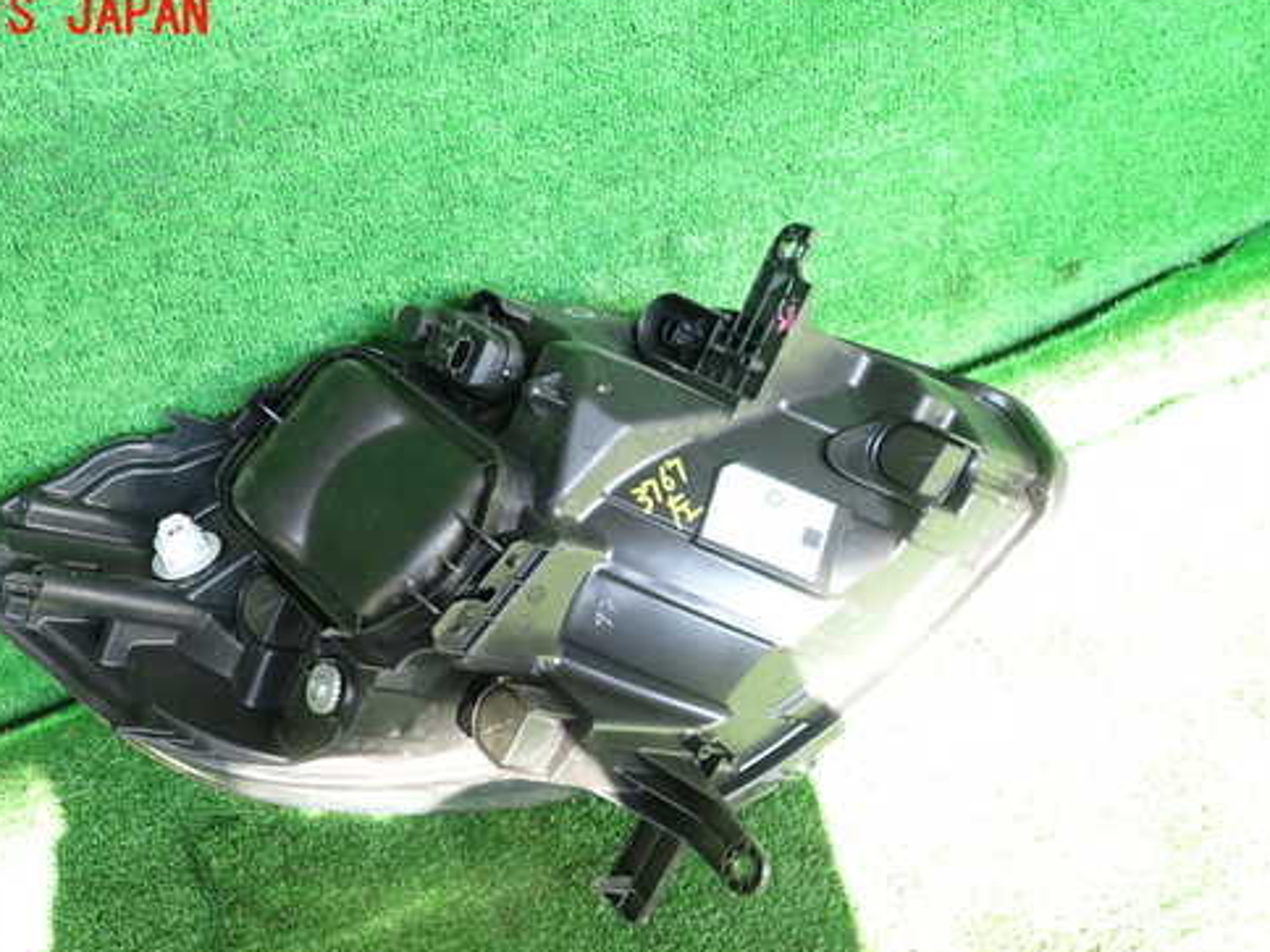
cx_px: 520
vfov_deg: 45.2
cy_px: 574
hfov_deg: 58.0
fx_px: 1137
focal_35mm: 31
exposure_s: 1/80
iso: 100
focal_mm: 4.5
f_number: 2
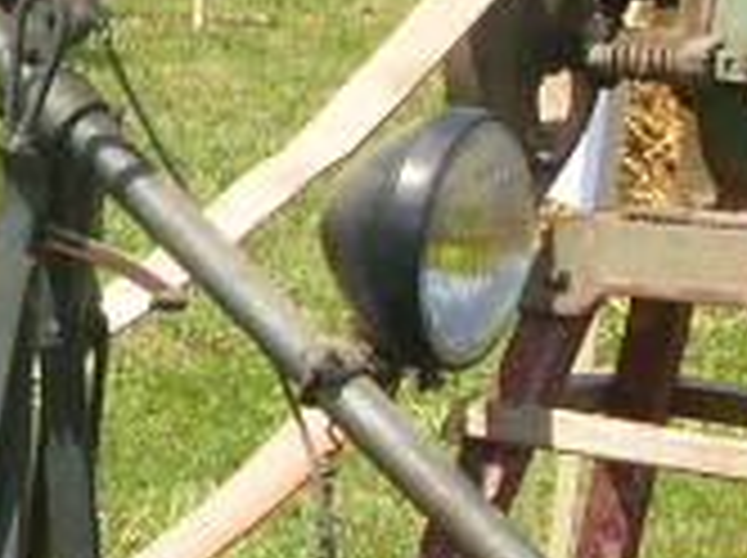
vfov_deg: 6.8
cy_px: 86
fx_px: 4654
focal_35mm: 216
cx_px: -198
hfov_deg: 9.0
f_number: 5.6
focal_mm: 5.8
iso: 50
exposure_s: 1/227
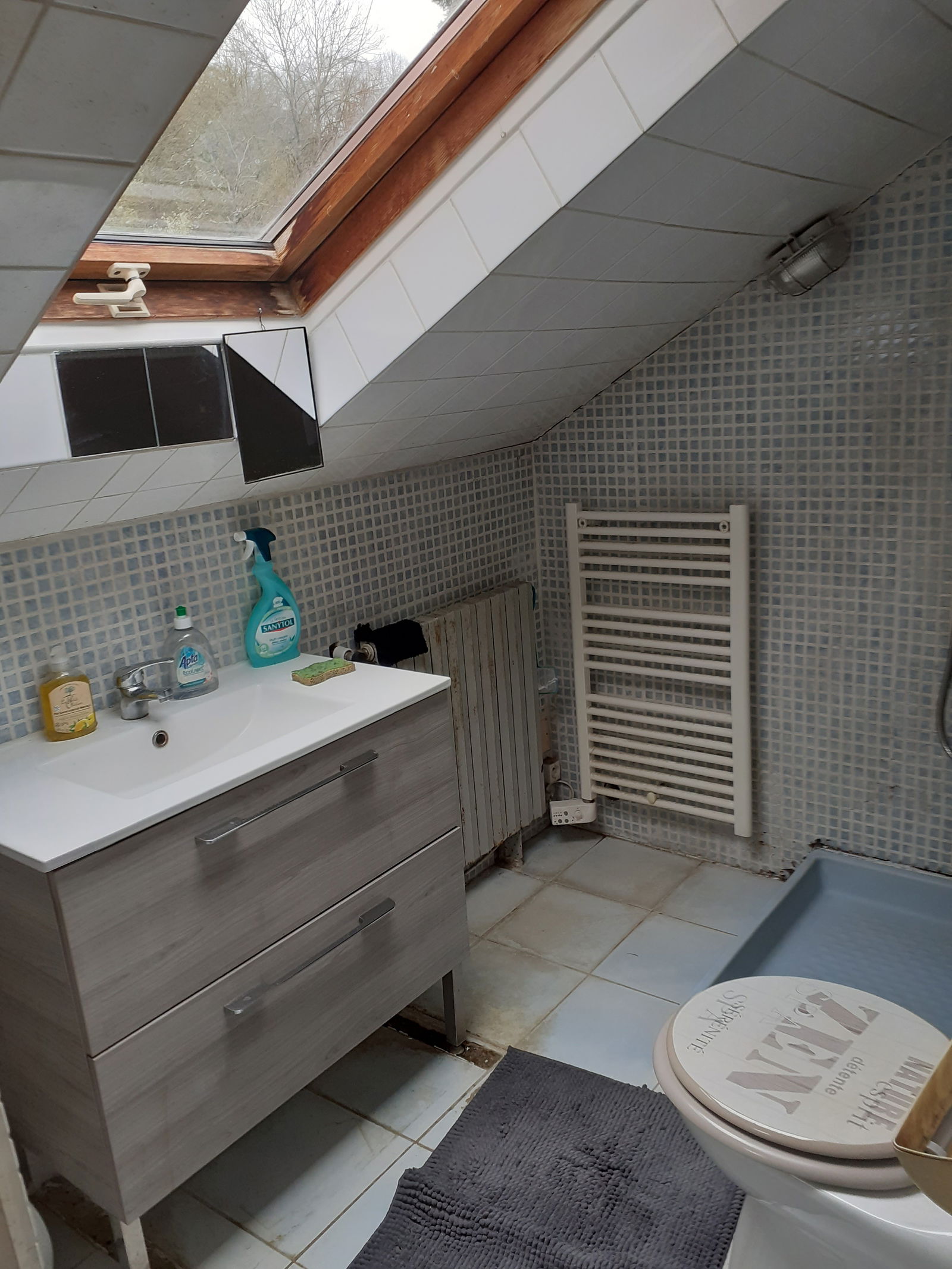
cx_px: 476
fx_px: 990
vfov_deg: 65.3
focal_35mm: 27
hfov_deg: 51.4
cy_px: 634
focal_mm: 3.6
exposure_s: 1/100
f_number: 1.9
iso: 80
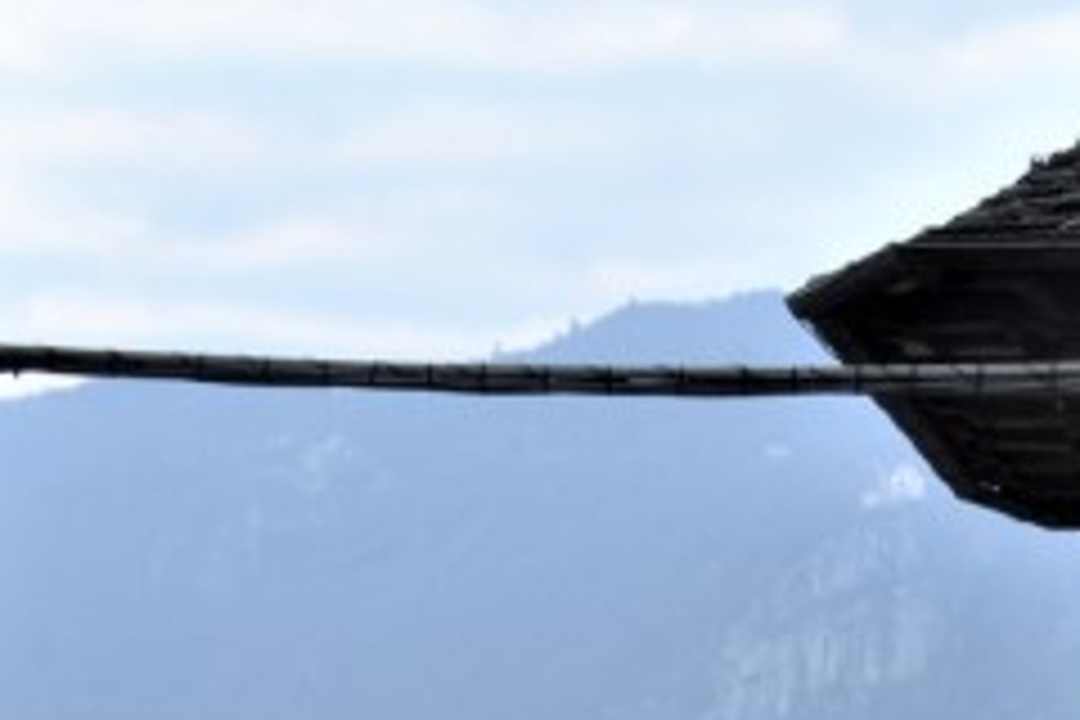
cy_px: 922
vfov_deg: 9.4
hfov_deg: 14.2
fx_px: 4320
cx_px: 747
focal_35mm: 144
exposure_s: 1/50
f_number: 4.8
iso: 400
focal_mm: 32
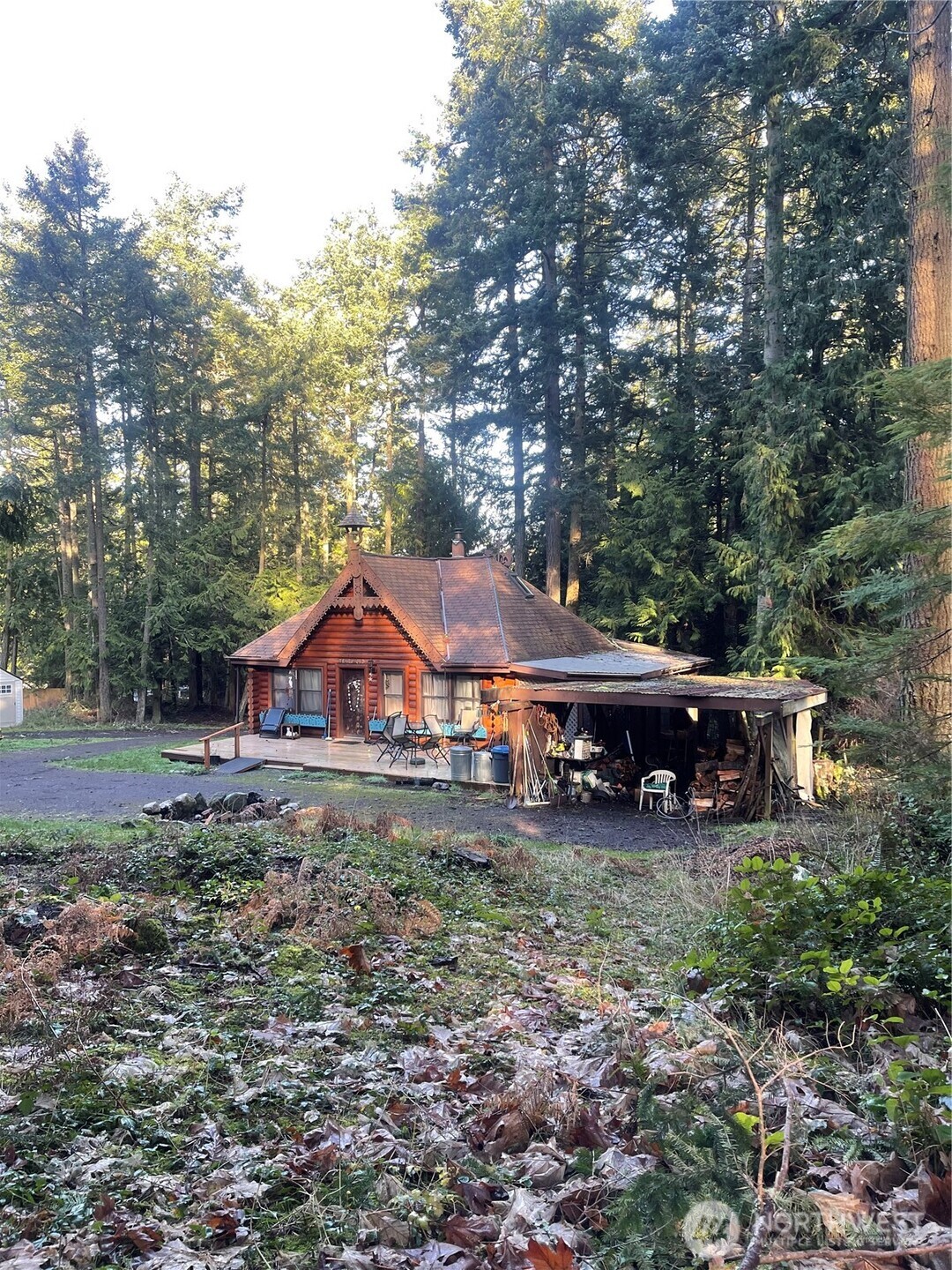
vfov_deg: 69.4
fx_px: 917
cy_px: 635
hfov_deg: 54.9
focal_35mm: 25
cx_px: 476
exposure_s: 1/121
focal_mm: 5.1
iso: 64
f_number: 1.6
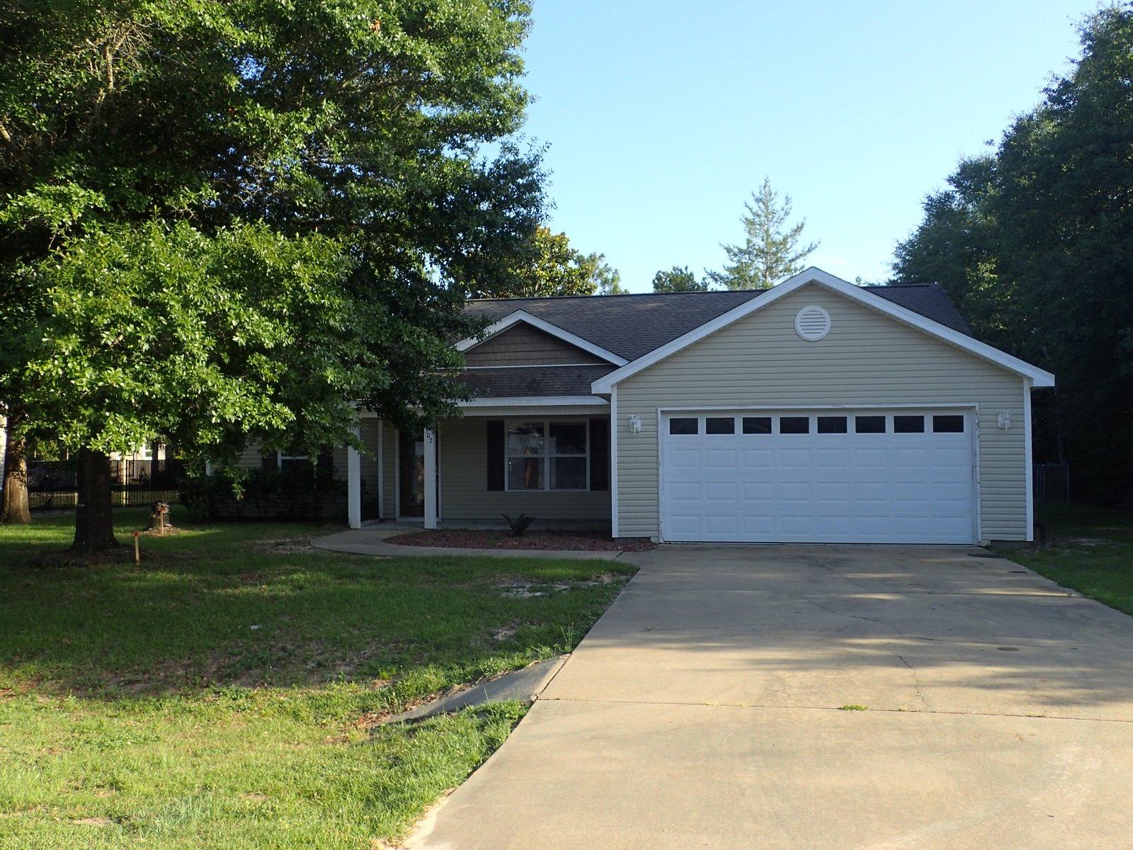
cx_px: 566
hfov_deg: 60.0
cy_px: 425
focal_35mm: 30
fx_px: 982
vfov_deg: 46.8
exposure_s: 1/320
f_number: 3.2
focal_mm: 5.5
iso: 100
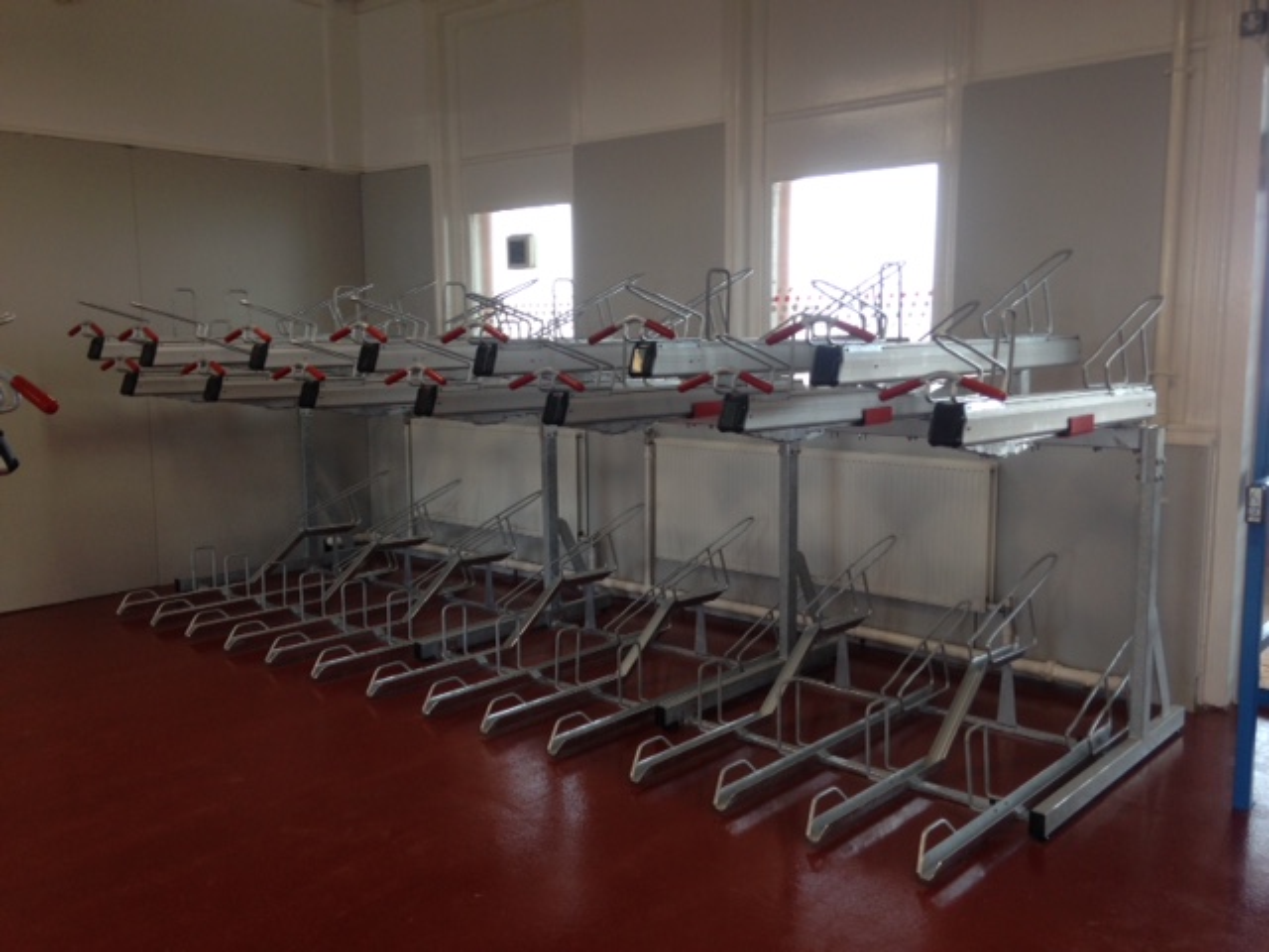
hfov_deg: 55.4
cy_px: 476
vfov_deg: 42.9
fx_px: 1210
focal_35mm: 33
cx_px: 634
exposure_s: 1/24
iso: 50
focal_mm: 4.12
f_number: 2.4
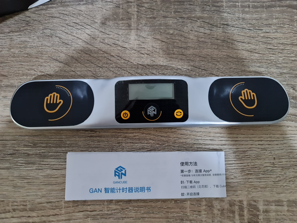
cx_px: 148
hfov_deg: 69.4
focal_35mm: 25
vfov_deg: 54.9
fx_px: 214
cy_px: 112
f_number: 1.8
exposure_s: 1/24
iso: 640
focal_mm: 7
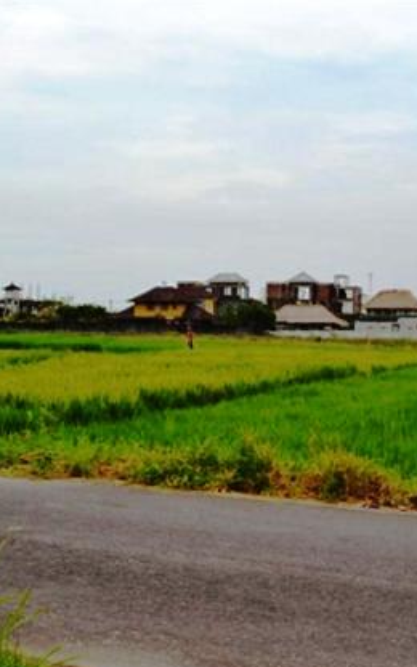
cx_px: 269
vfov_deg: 42.6
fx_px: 855
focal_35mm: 47
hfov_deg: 27.3
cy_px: 341
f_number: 10
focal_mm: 20
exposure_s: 1/200
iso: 100
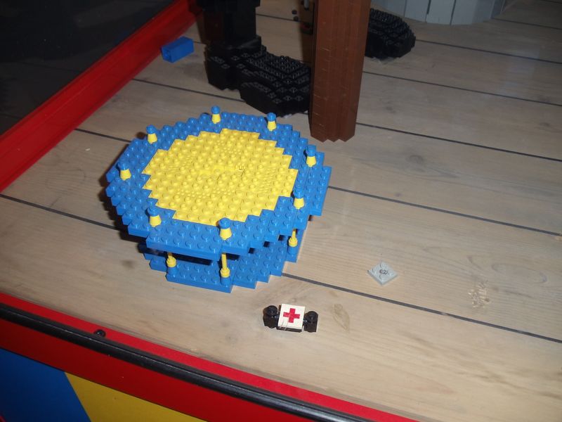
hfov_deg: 42.9
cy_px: 211
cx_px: 281
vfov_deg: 32.9
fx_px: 714
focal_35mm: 44
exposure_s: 1/30
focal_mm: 6
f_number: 3.5
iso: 80
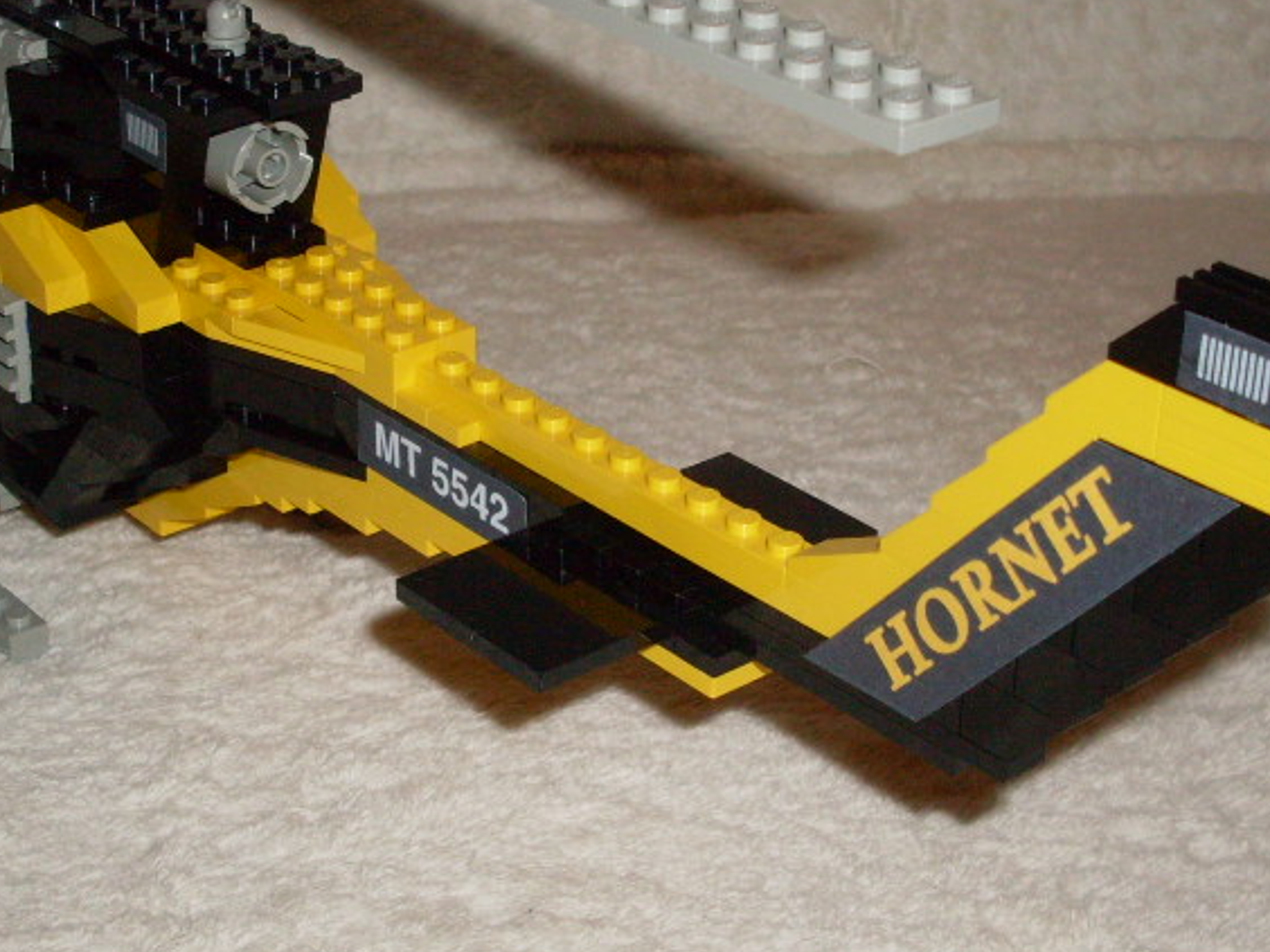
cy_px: 297
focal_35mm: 69
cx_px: 527
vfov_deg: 21.2
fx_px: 2531
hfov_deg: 28.1
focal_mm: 6.3
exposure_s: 1/45
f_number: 2.8
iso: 100
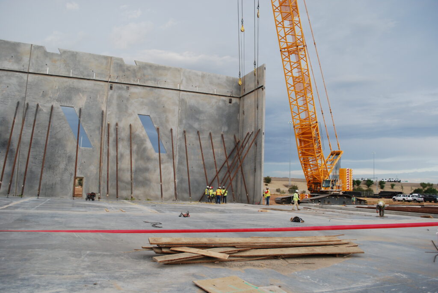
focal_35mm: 27
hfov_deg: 67.3
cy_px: 146
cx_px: 219
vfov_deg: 48.0
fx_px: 329
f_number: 5.6
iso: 180
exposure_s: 1/125
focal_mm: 18
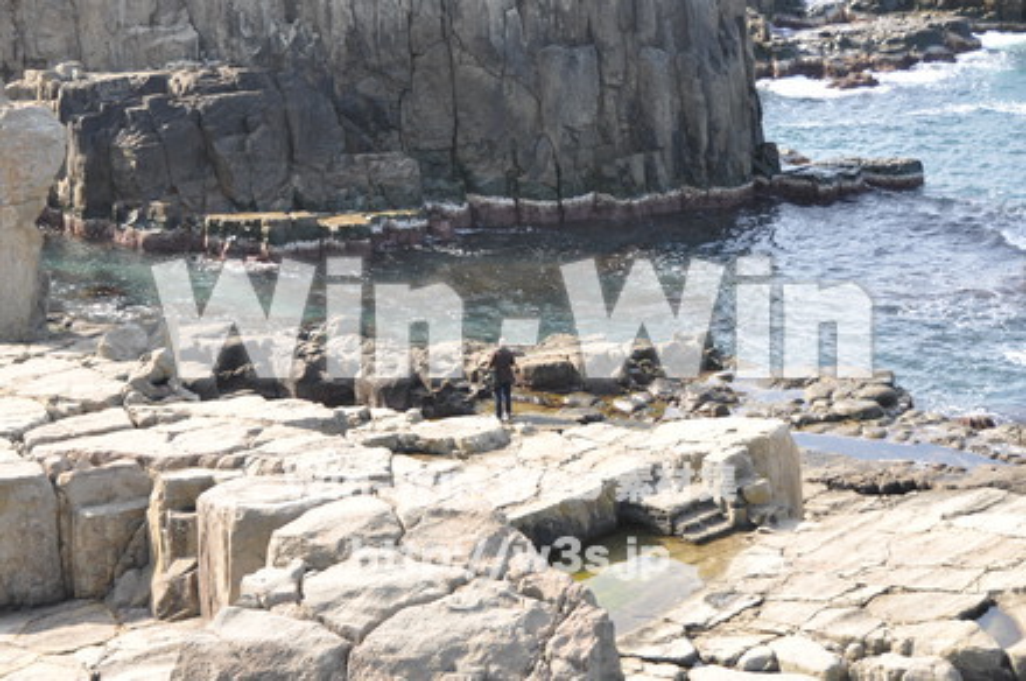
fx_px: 2348
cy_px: 340
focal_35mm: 82
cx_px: 513
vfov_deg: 16.5
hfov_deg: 24.7
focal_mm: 55
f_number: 5.6
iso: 200
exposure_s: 1/200
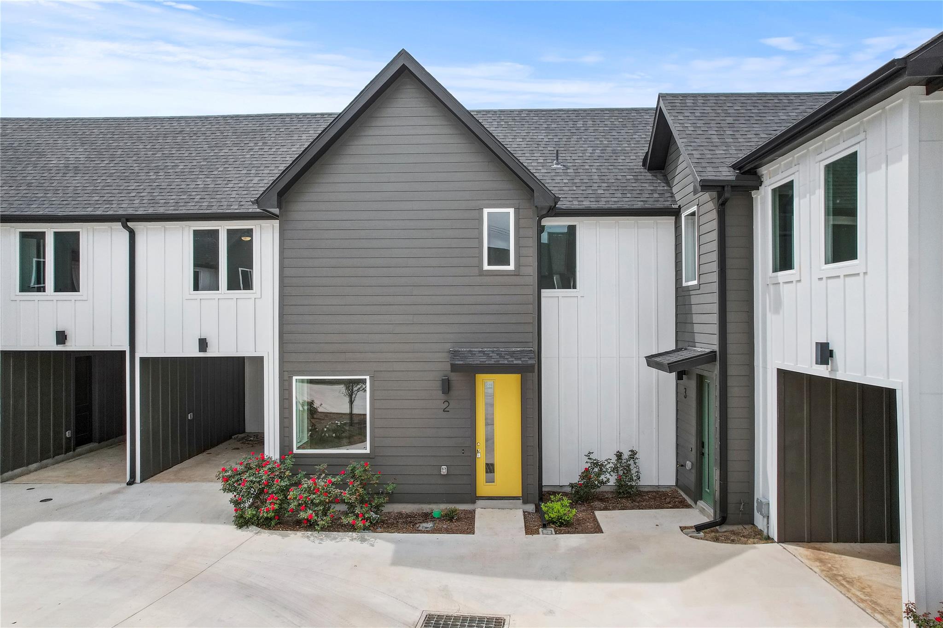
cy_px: 314
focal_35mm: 22
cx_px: 472
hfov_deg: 78.6
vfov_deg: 57.2
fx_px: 576
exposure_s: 1/6400
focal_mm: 8.4
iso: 400
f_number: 2.8
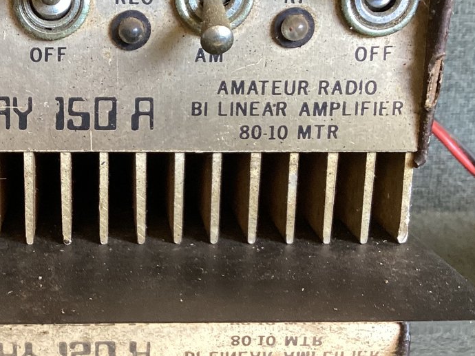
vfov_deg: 21.6
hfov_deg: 27.7
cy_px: 208
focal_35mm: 68
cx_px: 68
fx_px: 933
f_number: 2.4
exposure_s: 1/50
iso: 160
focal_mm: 3.3
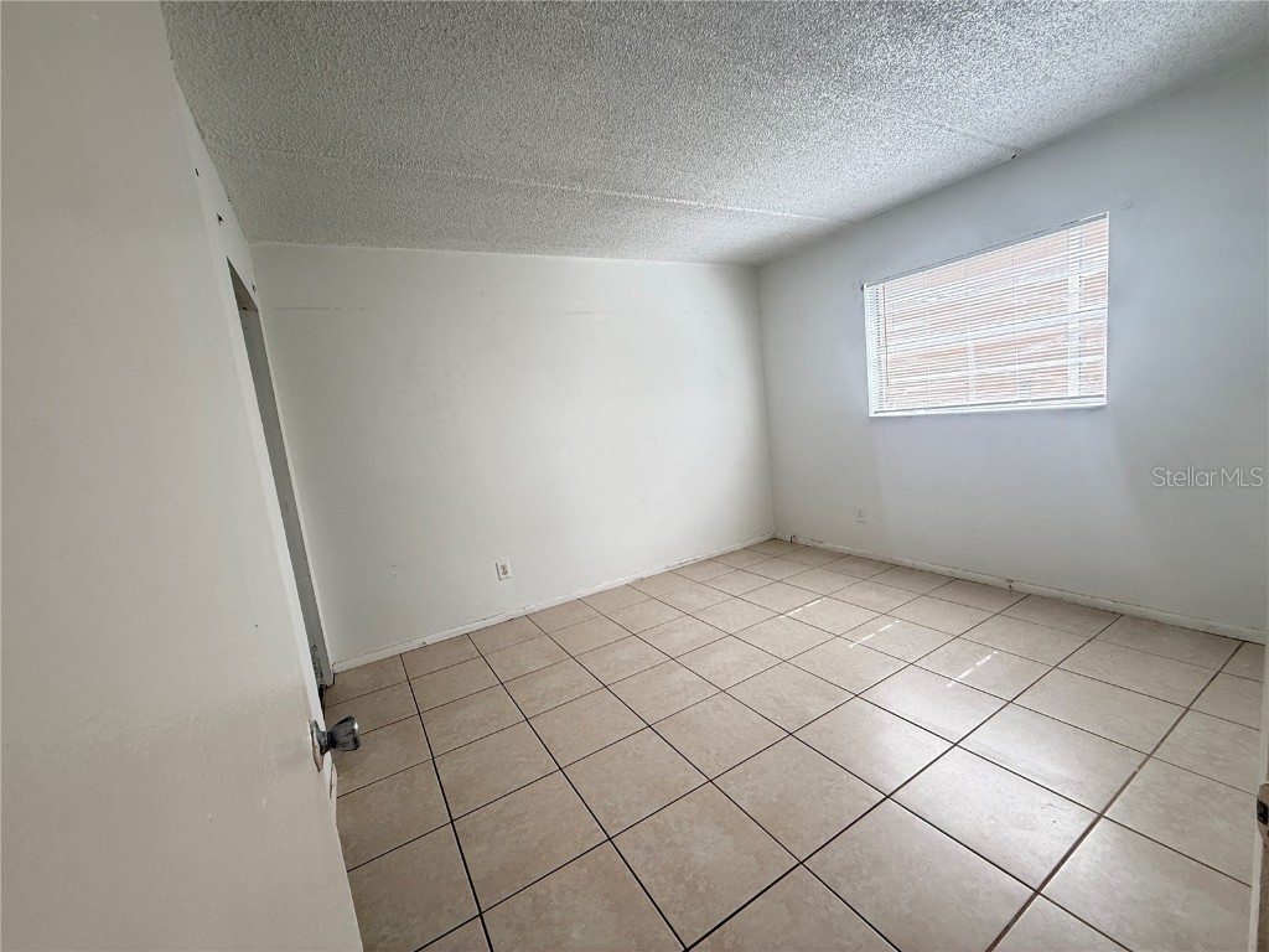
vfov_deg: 85.7
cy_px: 476
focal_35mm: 14
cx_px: 634
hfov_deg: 102.1
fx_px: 513
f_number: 2.2
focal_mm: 2.22
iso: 125
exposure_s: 1/120
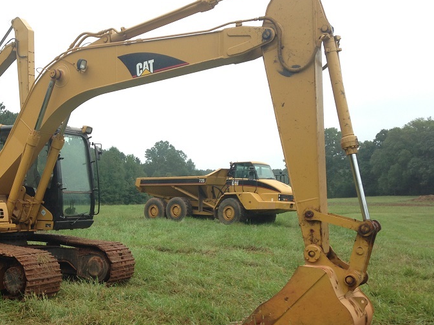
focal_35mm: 48
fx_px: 602
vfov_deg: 30.2
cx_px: 126
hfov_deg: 38.9
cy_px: 197
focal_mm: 4.12
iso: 50
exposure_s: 1/350
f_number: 2.4
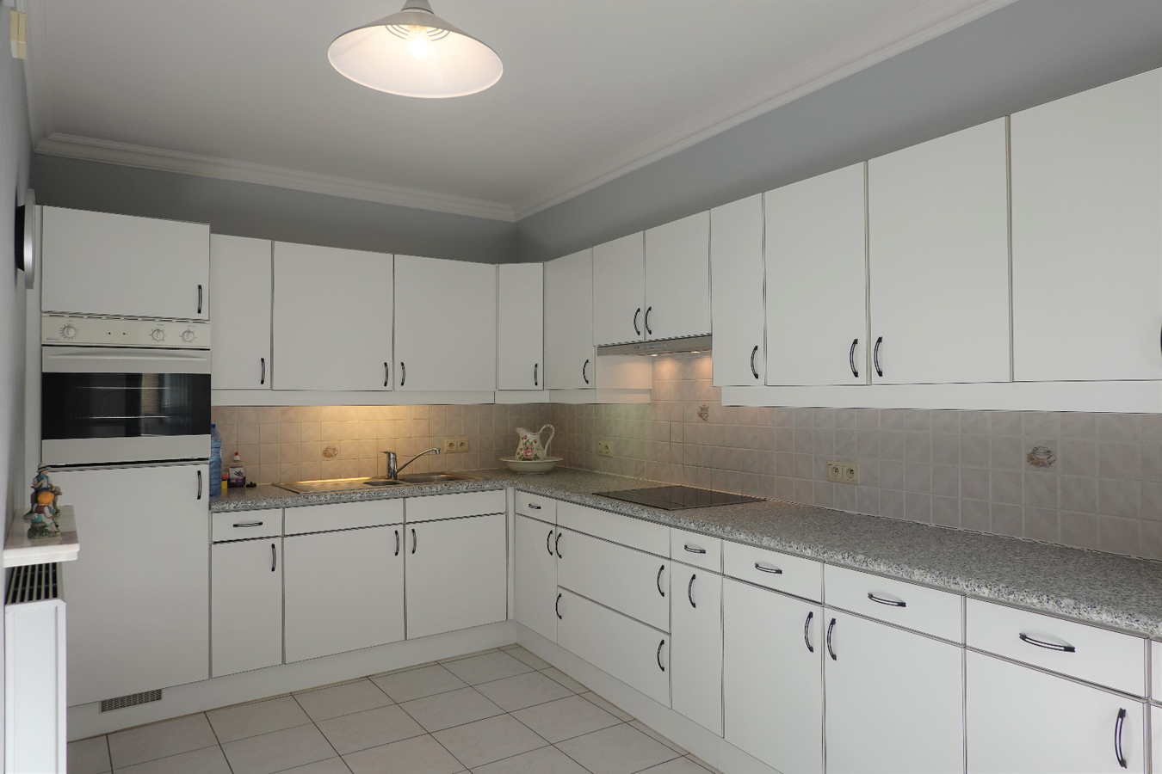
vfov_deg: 53.1
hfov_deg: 73.7
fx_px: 775
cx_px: 581
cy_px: 387
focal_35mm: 24
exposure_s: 1/250
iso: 125
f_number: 2.8
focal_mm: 9
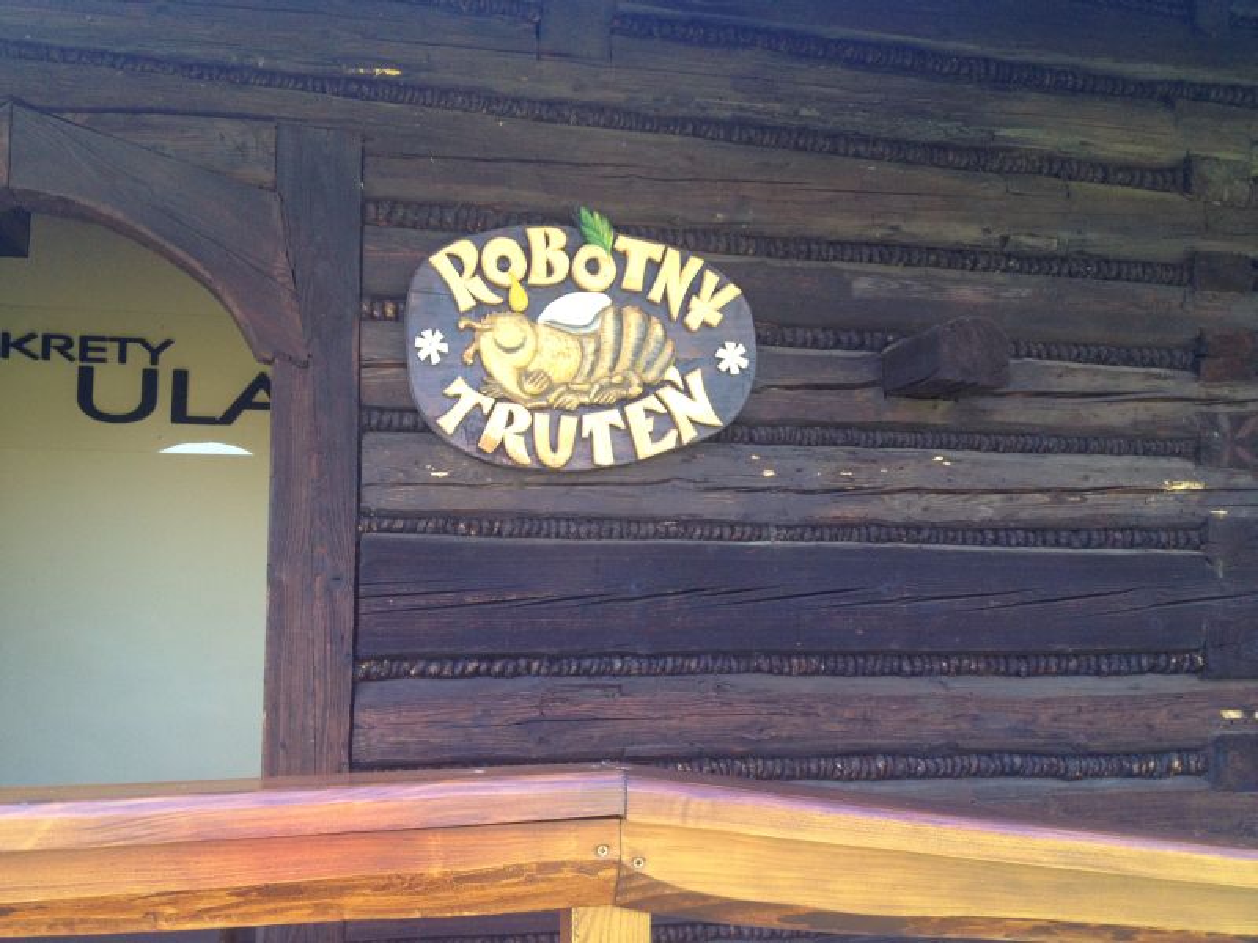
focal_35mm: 35
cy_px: 472
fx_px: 1272
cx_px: 629
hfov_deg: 52.6
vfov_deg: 40.7
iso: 80
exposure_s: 1/120
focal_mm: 4.28
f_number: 2.4
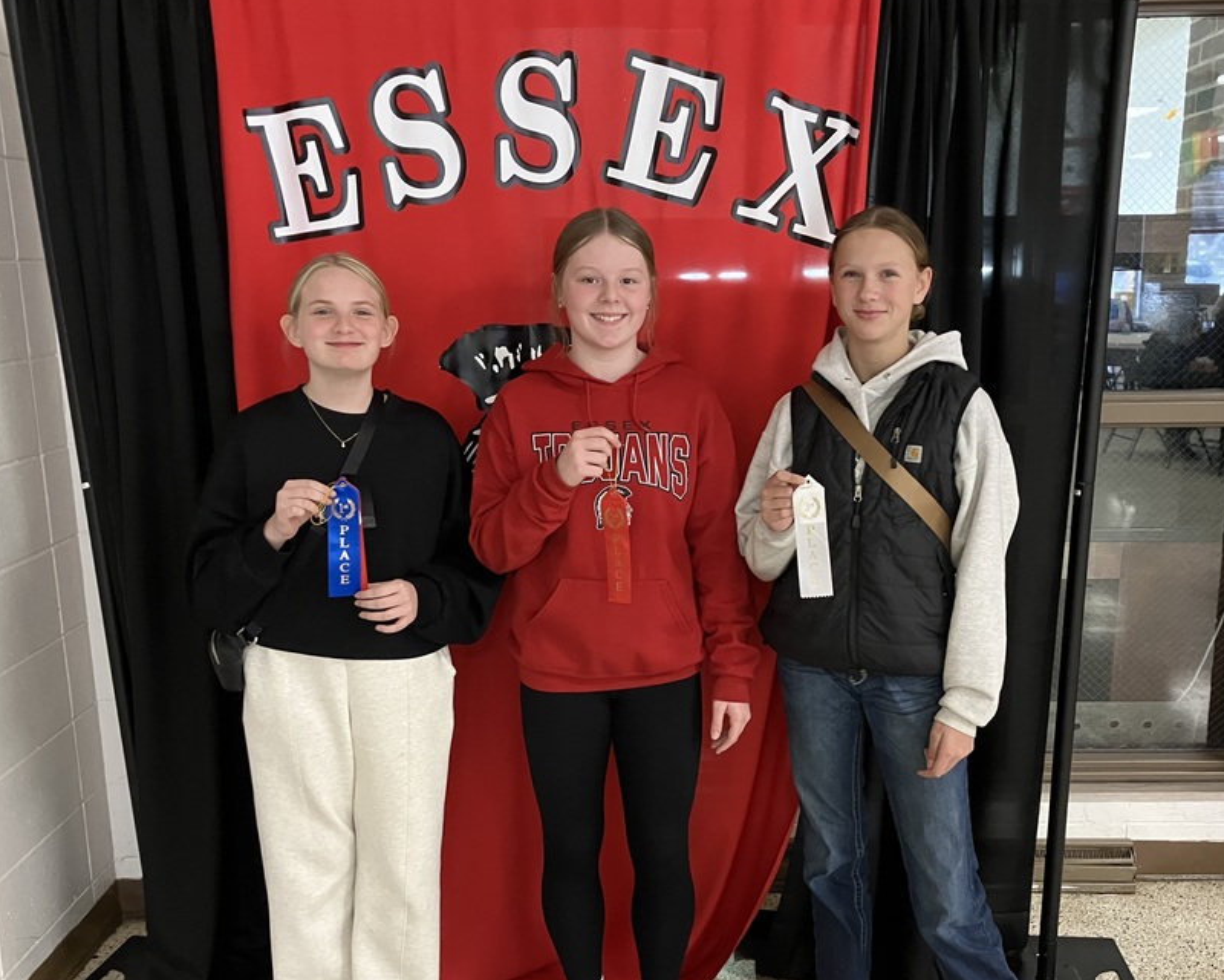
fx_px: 1268
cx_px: 655
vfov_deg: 42.1
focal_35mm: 35
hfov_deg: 51.5
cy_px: 567
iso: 320
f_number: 1.8
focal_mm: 3.99
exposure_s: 1/40
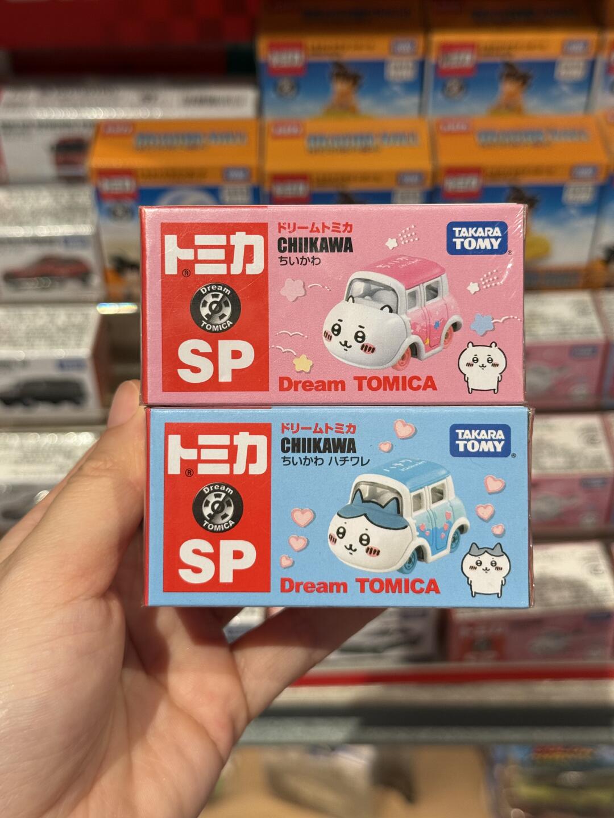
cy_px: 409
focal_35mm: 48
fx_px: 1135
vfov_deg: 39.7
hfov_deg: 30.3
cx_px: 307
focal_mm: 6.76
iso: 80
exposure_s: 1/100
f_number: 1.78
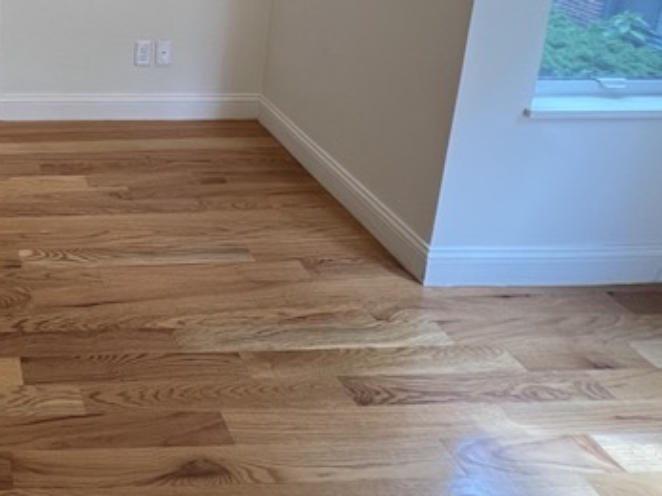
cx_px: -55
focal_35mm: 30
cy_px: -67
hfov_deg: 45.8
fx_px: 574
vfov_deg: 37.8
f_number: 1.8
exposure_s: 1/120
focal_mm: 1.57
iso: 125
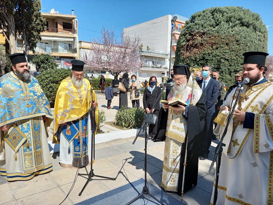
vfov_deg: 54.9
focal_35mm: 25
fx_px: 197
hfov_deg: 69.4
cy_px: 102
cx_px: 136
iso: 32
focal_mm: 4.6
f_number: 2
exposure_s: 1/697
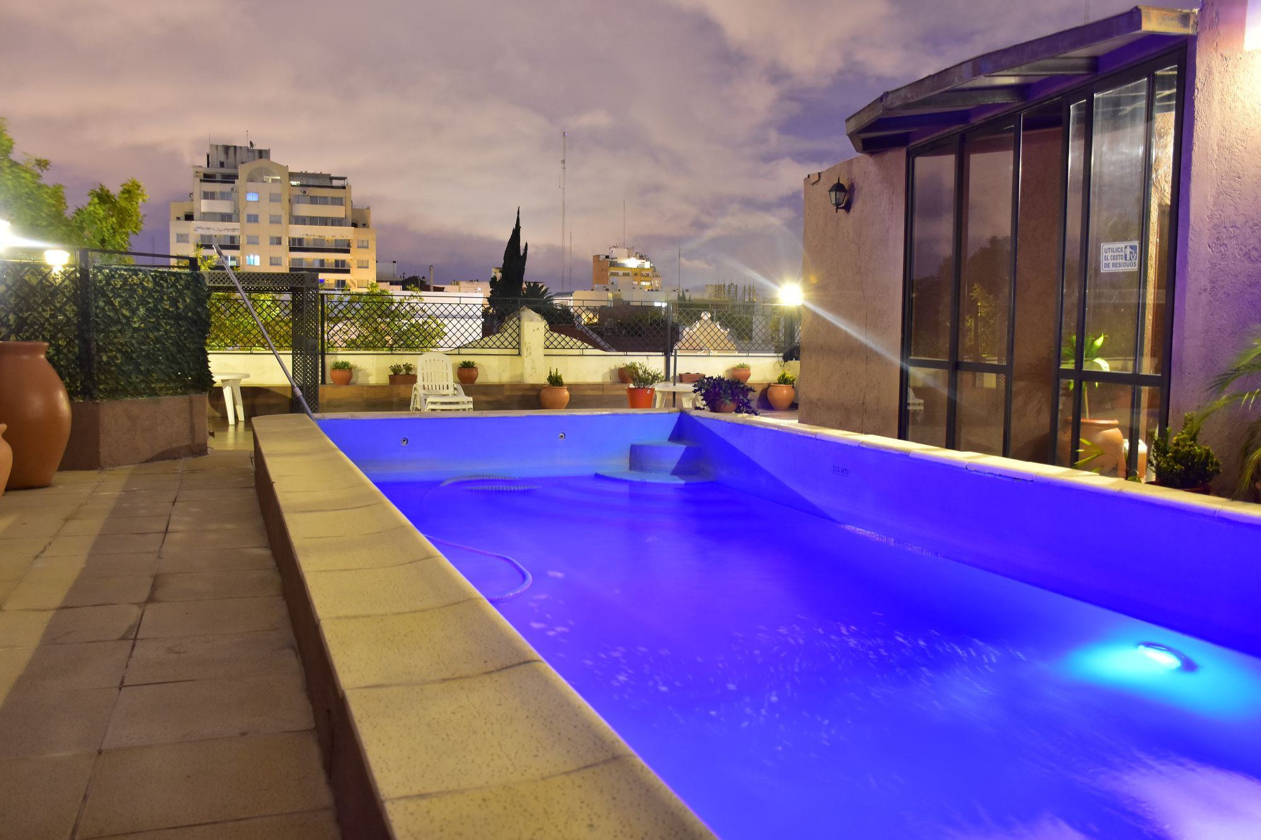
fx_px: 1051
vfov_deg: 43.6
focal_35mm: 30
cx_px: 630
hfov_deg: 61.9
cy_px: 420
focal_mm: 20
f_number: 4
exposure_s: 2
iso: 640
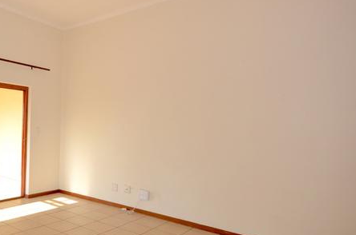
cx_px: 73
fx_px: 266
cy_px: 131
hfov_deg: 62.0
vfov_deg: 47.6
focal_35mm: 27
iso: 280
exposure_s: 1/200
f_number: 7.1
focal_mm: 10
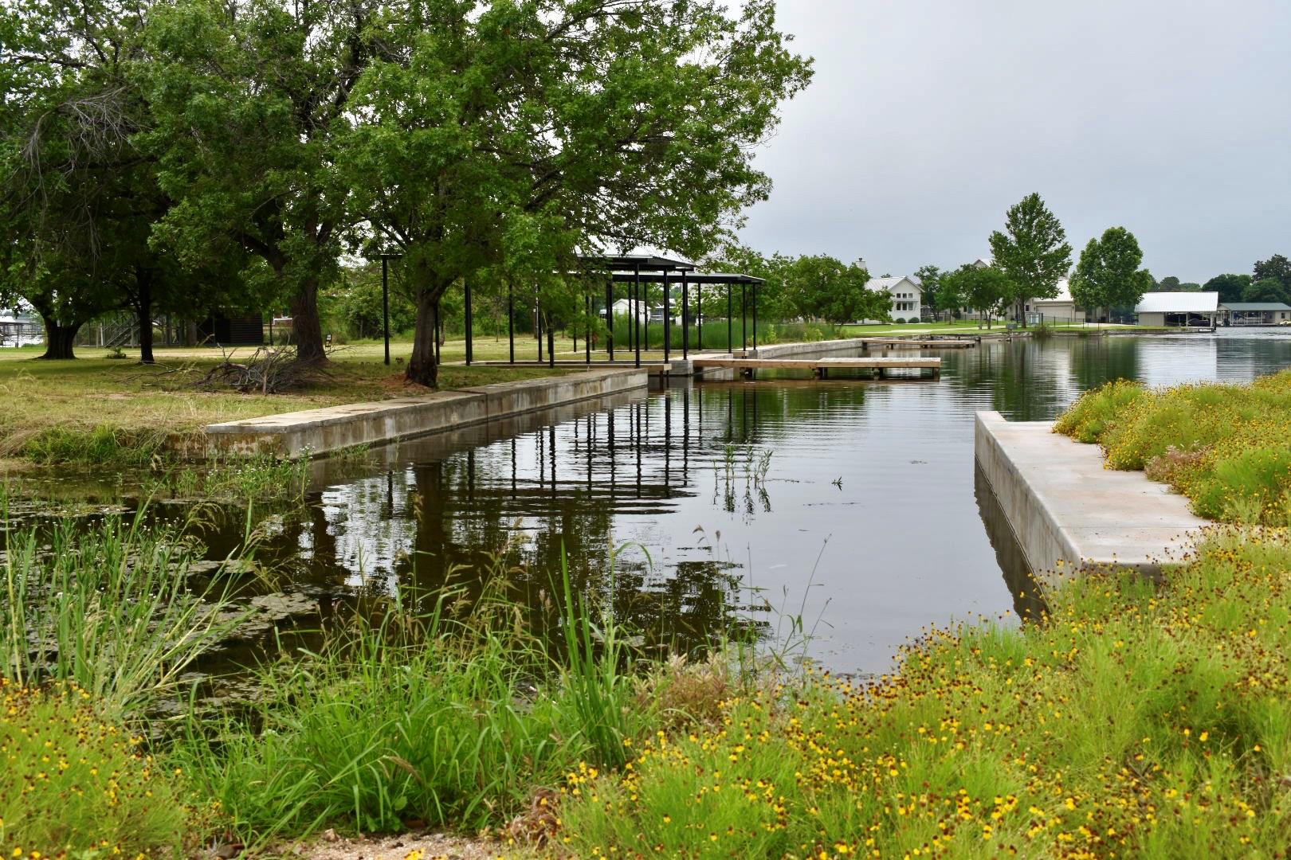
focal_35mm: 38
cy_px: 430
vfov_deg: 35.5
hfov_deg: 51.3
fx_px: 1345
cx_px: 646
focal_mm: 25
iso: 100
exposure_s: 1/200
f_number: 8
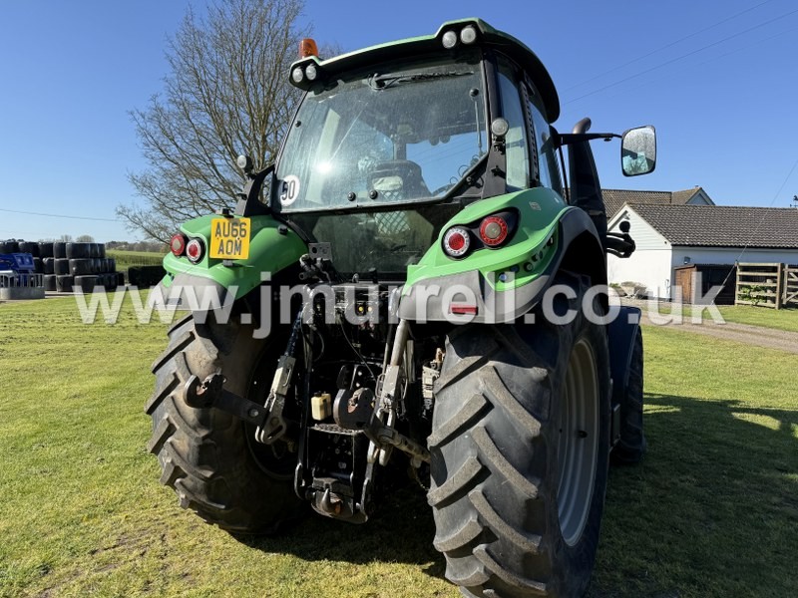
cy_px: 299
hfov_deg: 71.6
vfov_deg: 56.8
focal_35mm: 24
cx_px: 399
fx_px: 553
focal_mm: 6.76
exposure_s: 1/2525
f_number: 1.78
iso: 80
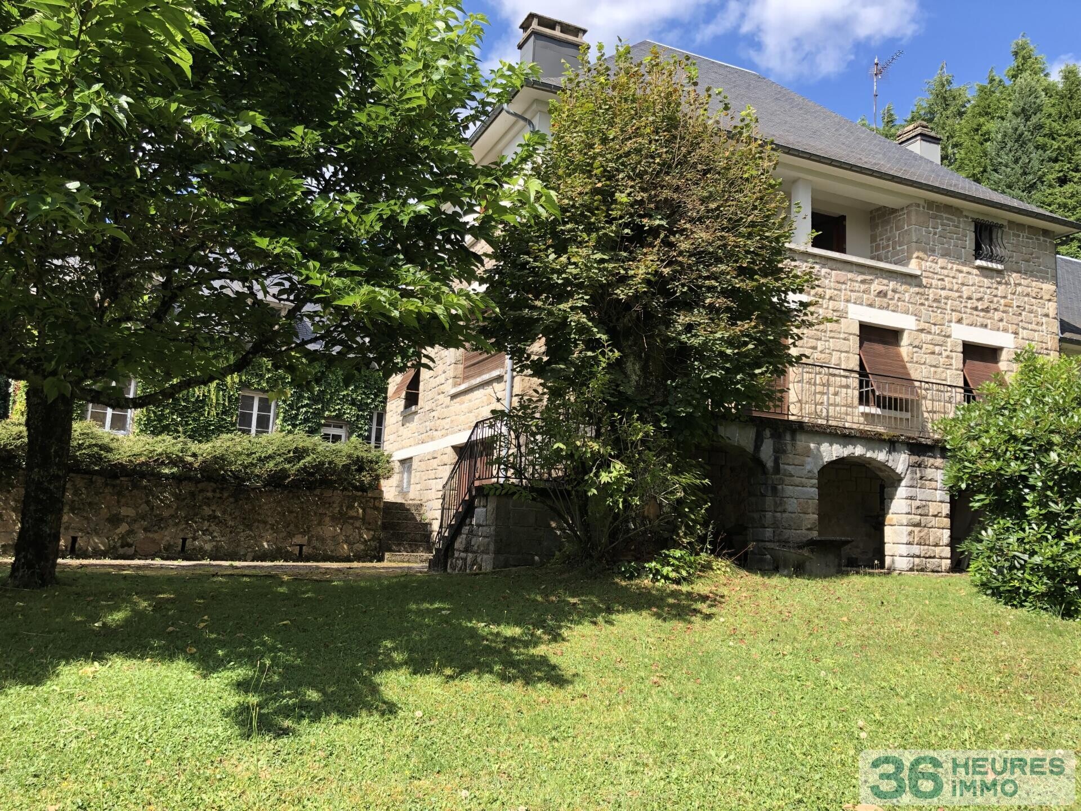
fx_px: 874
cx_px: 540
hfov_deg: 63.4
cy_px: 406
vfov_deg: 49.7
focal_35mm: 28
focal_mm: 3.99
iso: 20
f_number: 1.8
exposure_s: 1/649
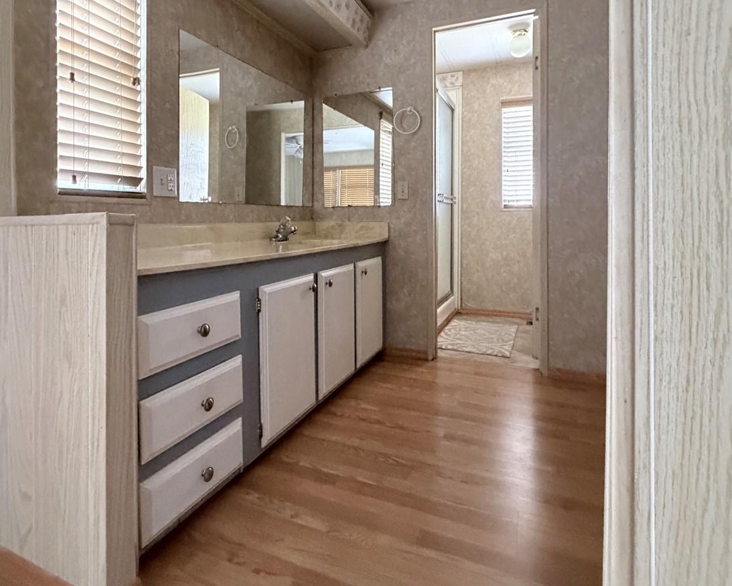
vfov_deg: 67.0
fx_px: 433
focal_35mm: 20
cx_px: 344
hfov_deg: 80.3
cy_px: 217
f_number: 2.2
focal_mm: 2.22
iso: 800
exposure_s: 1/60
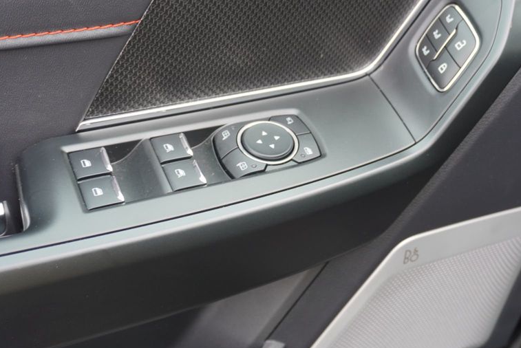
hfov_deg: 41.7
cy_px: 213
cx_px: 337
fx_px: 676
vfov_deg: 28.8
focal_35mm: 47
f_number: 4
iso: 100
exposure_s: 1/60
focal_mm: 23
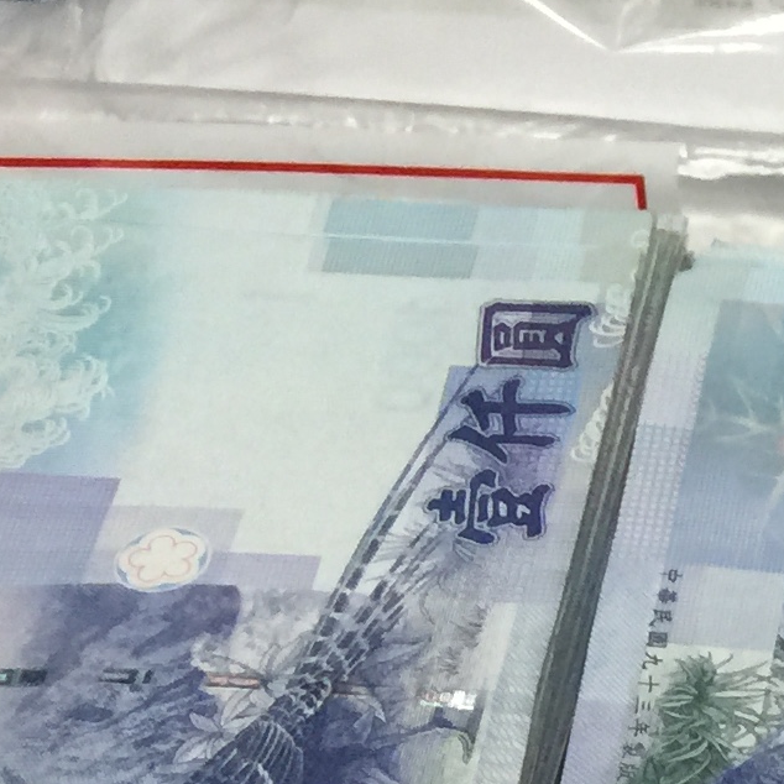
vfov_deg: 12.5
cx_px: 1990
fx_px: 3382
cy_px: 1242
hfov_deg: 10.8
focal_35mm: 132
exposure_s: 1/40
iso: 32
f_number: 2.2
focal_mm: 4.15
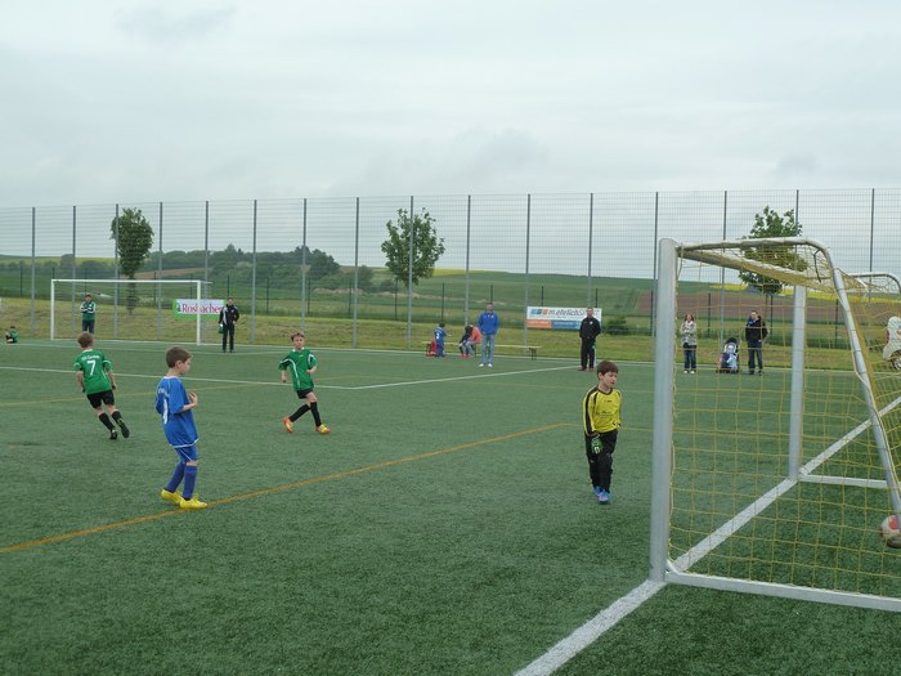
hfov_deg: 42.9
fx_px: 1145
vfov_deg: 32.9
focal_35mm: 44
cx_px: 450
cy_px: 338
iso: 125
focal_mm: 7.3
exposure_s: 1/250
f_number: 4
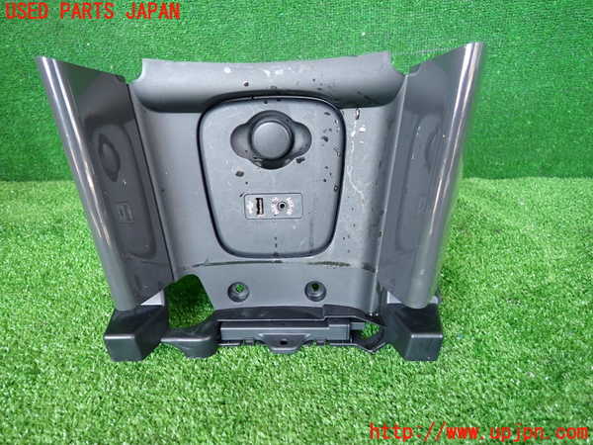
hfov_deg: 69.4
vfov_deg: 54.9
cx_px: 296
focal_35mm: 25
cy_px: 222
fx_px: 428
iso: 200
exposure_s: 1/80
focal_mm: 4.5
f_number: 2
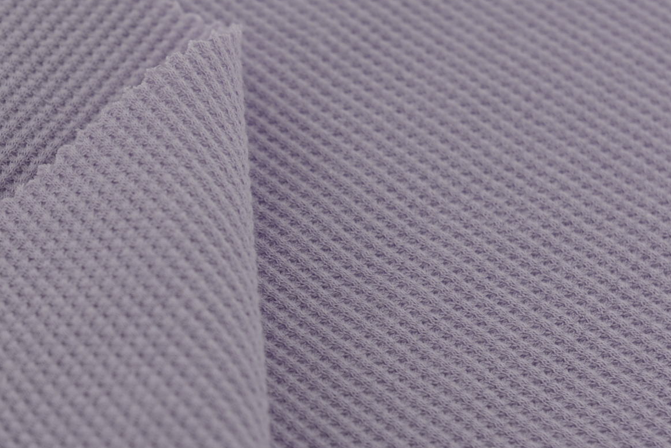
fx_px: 2424
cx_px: 8
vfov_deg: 10.6
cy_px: 259
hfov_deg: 15.5
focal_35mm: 130
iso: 100
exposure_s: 1/250
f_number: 3.5
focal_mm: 50
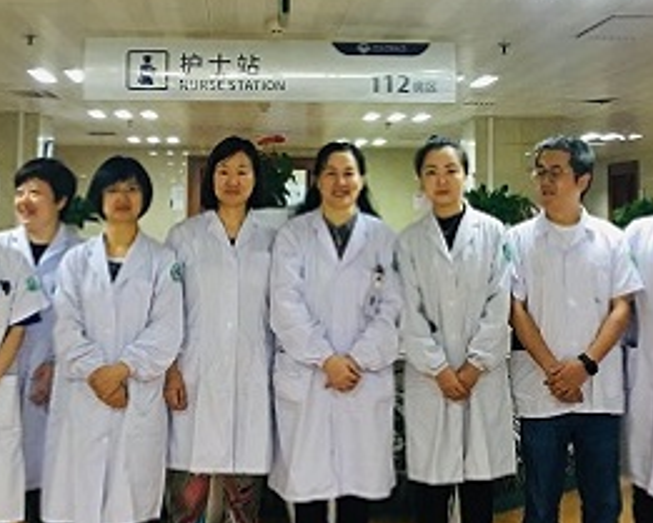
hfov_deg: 29.1
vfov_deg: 23.2
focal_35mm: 65
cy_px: 105
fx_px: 1257
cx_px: 375
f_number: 2.2
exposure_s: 1/10
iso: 100
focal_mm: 4.15
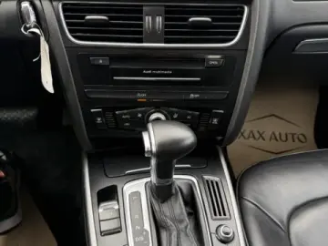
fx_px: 227
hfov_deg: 71.6
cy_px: 123
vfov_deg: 56.8
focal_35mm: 24
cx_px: 164
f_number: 1.78
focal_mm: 6.76
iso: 160
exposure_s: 1/238
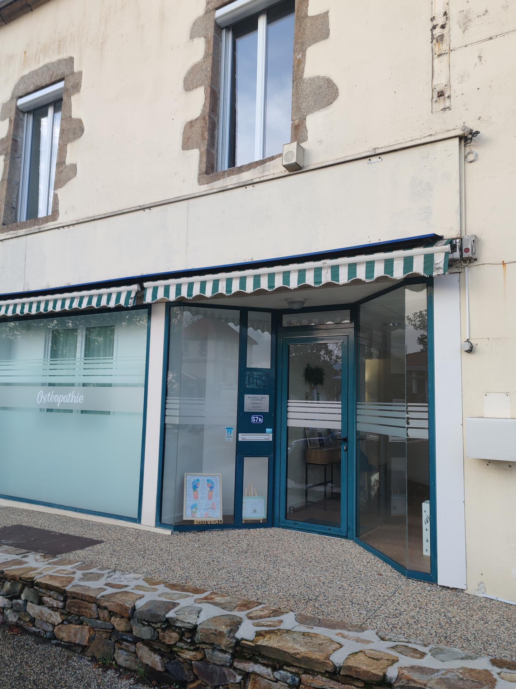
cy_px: 344
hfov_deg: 51.4
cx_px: 258
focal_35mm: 27
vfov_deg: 65.3
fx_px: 537
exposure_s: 1/100
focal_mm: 6.12
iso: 100
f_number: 1.9
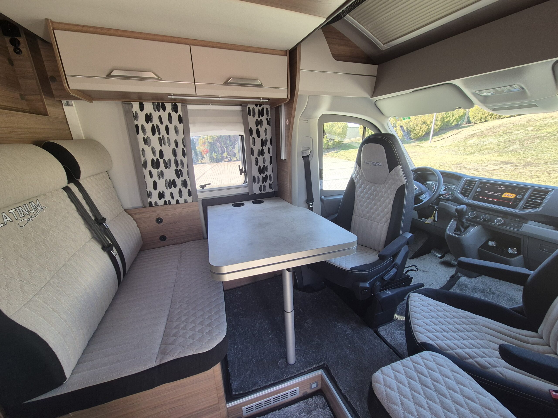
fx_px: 210
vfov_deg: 89.9
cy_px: 209
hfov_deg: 106.2
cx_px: 279
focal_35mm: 13
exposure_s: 1/100
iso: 64
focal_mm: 2.2
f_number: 2.2
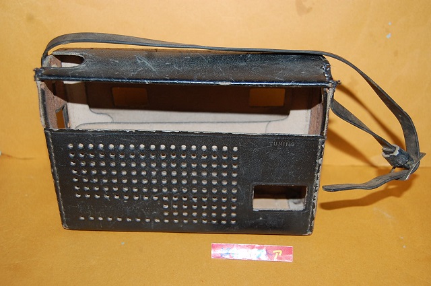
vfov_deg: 28.9
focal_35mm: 46
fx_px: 556
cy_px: 143
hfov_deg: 42.4
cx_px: 216
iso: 400
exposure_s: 1/60
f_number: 4.5
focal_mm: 31
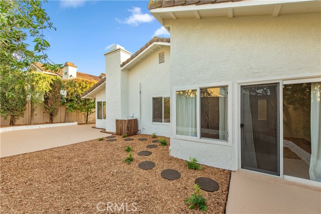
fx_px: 125
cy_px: 107
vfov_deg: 81.2
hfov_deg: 104.2
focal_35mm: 14
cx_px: 160
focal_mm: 14
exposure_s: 1/160
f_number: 6.3
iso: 400
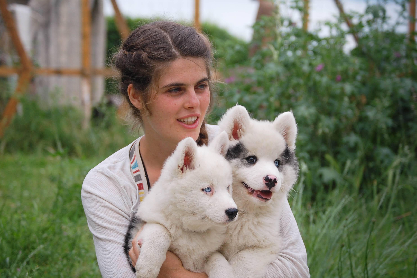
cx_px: 209
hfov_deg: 20.4
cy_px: 140
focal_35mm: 100
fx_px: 1158
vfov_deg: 13.7
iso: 250
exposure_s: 1/1000
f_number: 4.2
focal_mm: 66
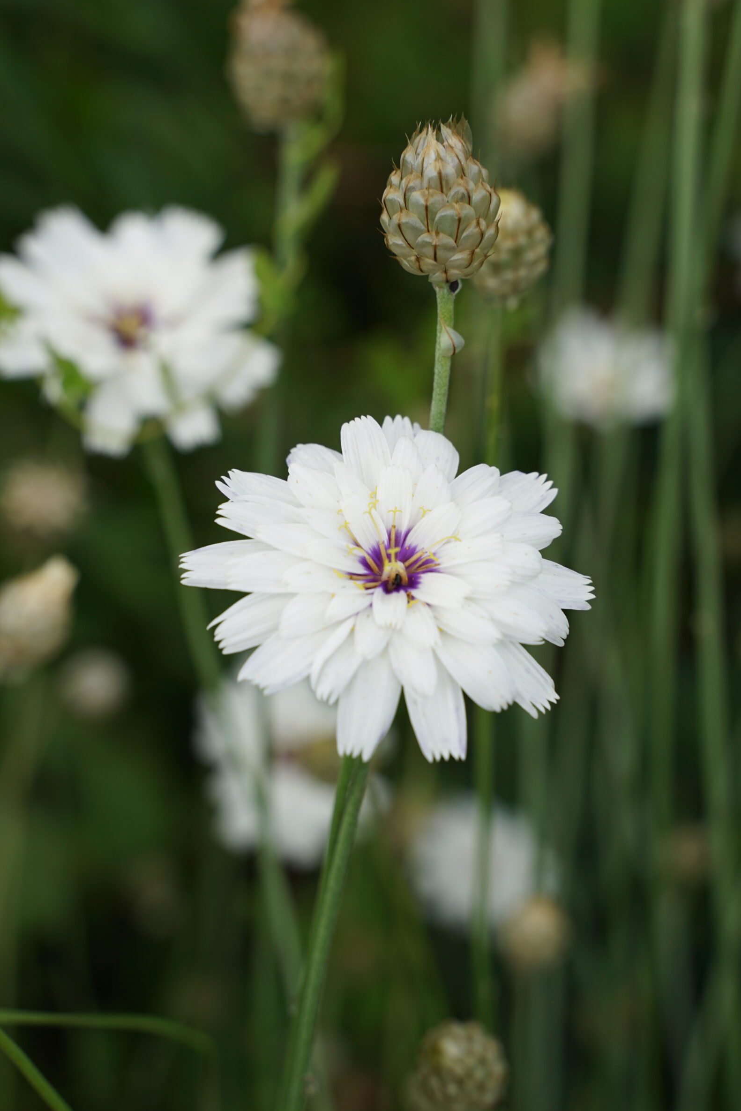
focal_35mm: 81
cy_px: 520
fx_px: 2500
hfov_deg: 16.9
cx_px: 392
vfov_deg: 25.1
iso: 100
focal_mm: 75
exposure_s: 1/125
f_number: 7.1
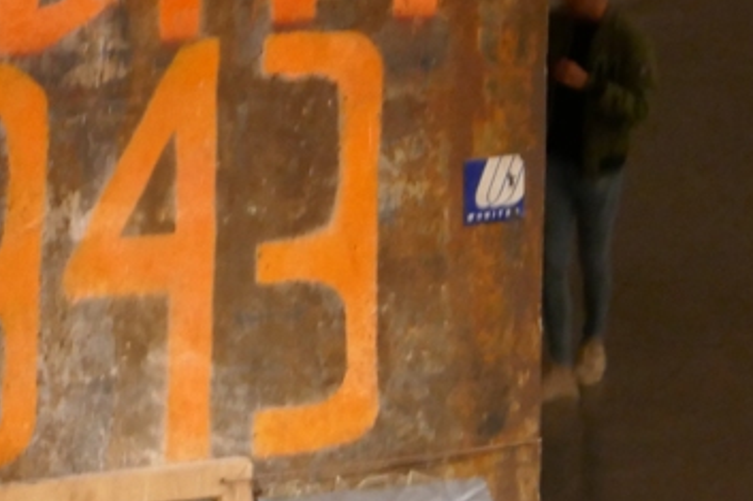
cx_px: 28
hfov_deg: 3.4
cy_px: 216
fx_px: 12794
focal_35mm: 612
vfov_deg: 2.2
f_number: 5.9
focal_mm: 76.8
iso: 1600
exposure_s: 1/8
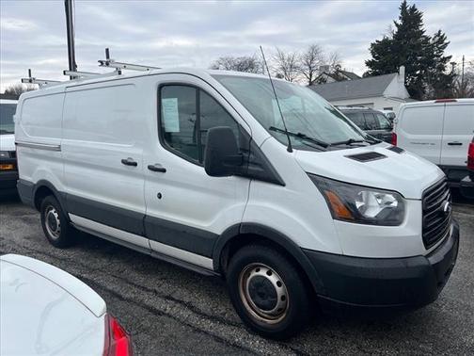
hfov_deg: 67.3
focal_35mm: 26
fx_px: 356
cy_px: 178
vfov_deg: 53.1
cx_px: 237
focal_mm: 5.7
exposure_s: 1/1531
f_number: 1.5
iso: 50
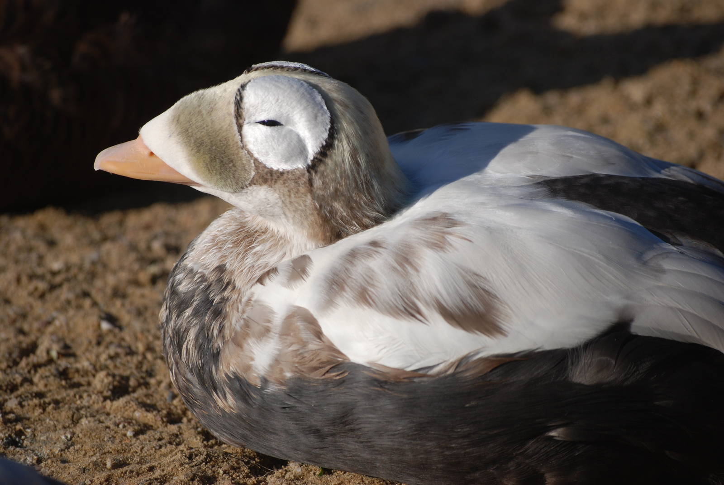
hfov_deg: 6.2
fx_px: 6644
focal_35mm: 330
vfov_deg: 4.2
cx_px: 362
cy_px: 242
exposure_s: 1/1600
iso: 200
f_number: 5.3
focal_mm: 220
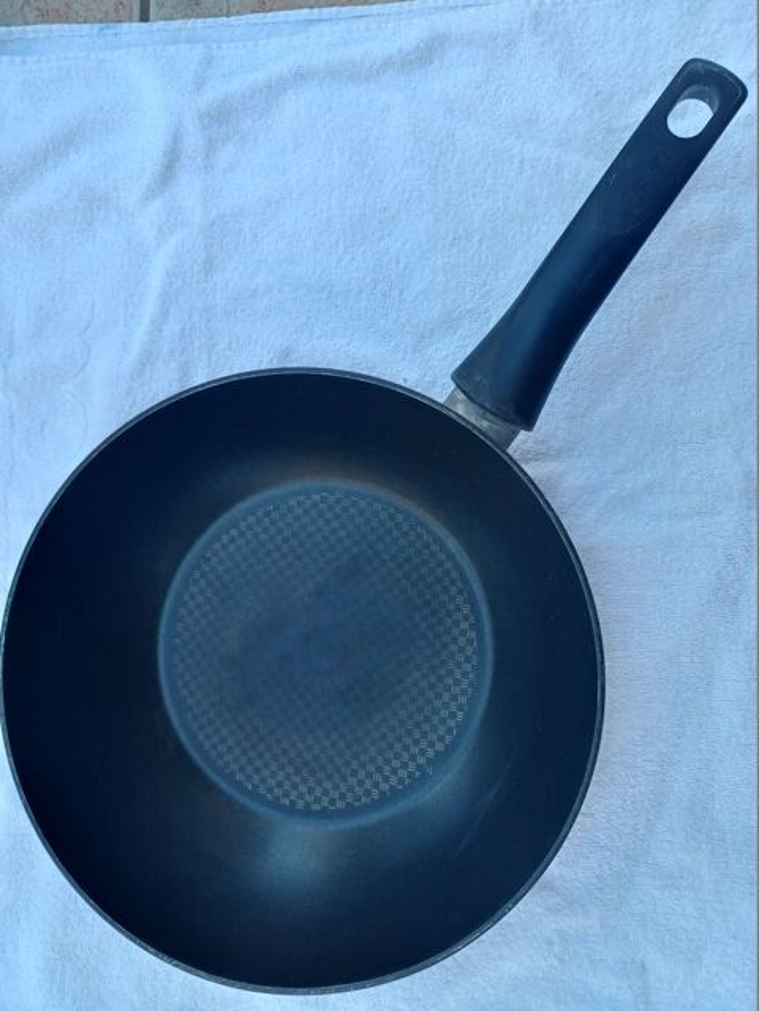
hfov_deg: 54.9
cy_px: 506
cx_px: 380
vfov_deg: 69.4
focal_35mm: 25
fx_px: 731
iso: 64
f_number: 1.8
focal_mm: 4.6
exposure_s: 1/50
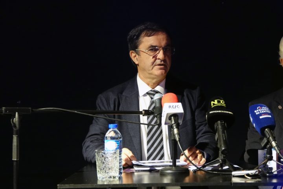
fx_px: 998
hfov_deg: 16.1
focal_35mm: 127
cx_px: 142
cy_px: 94
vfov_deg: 10.8
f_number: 4
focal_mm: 46.41
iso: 3200
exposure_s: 1/50
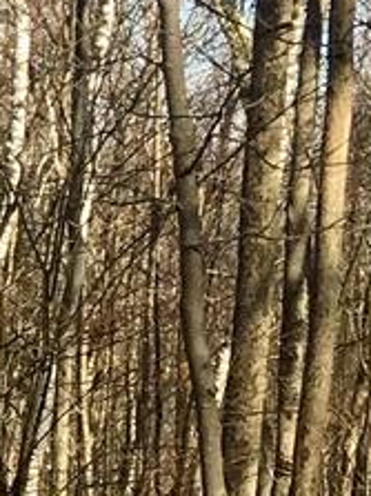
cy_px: 915
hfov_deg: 5.7
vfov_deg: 8.2
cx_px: -957
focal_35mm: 232
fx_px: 3318
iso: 25
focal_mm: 4.15
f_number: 2.2
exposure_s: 1/487
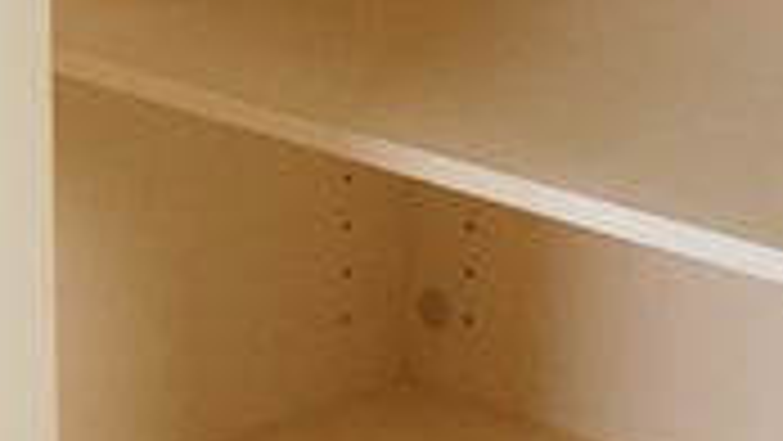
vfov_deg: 5.7
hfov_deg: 10.2
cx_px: 508
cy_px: 446
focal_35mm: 212
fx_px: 4403
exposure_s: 1/30
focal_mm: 26
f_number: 4
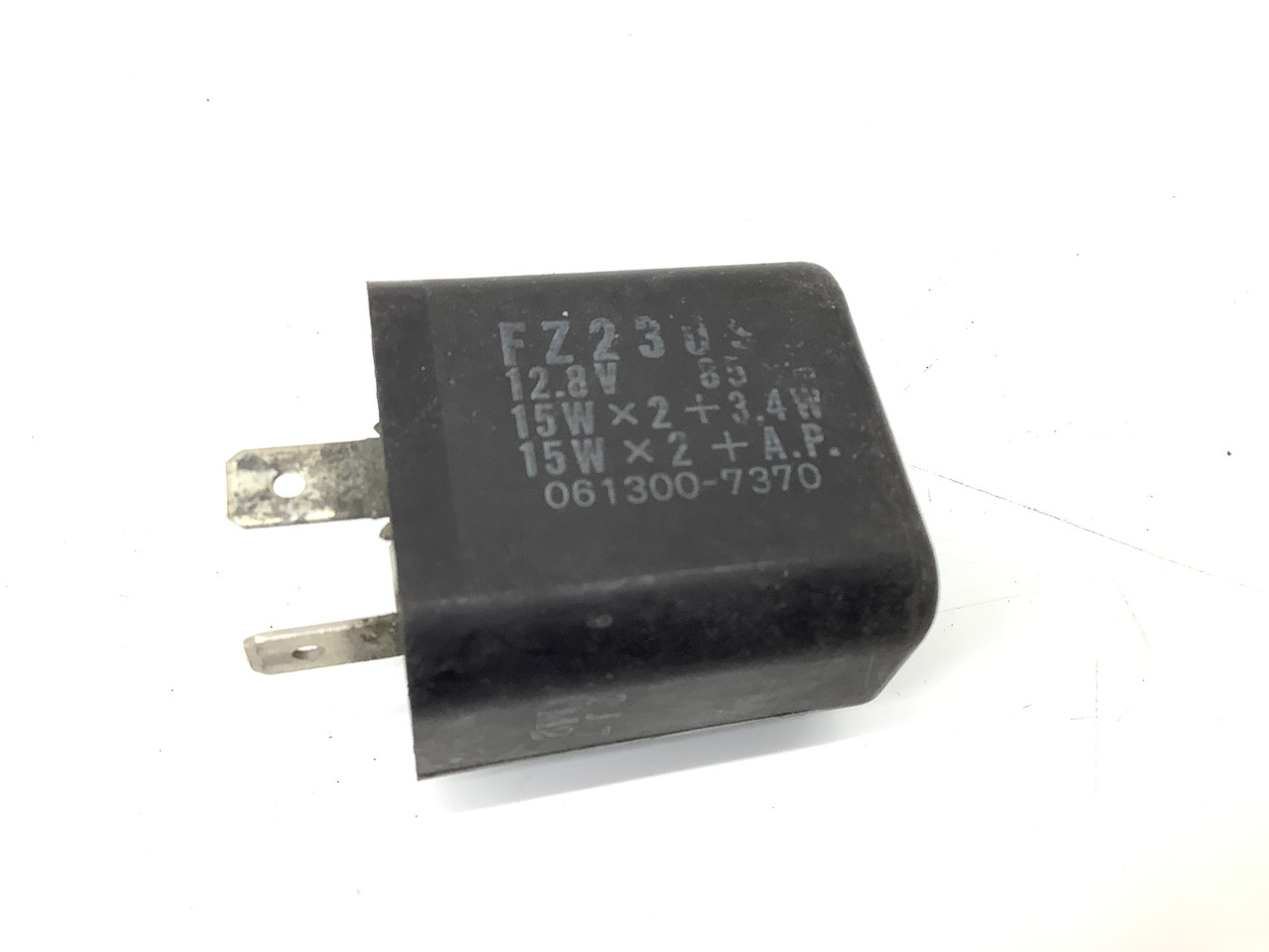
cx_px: 634
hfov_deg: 58.4
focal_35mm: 31
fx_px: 1136
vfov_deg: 45.4
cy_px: 476
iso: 80
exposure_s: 1/120
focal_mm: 3.3
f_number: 2.4
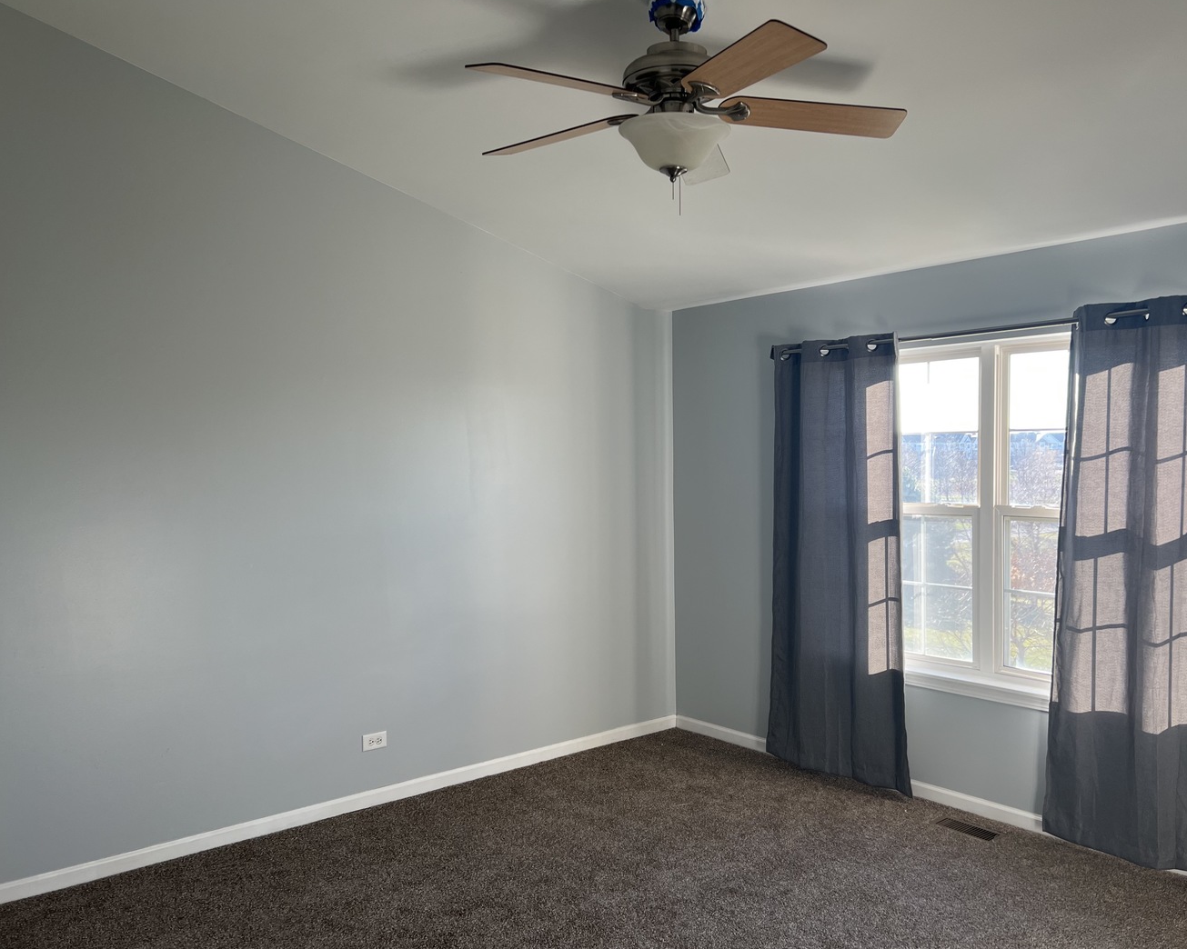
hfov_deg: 62.2
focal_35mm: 28
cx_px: 610
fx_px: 984
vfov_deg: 51.5
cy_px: 486
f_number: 1.5
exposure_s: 1/164
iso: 50
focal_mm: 5.7
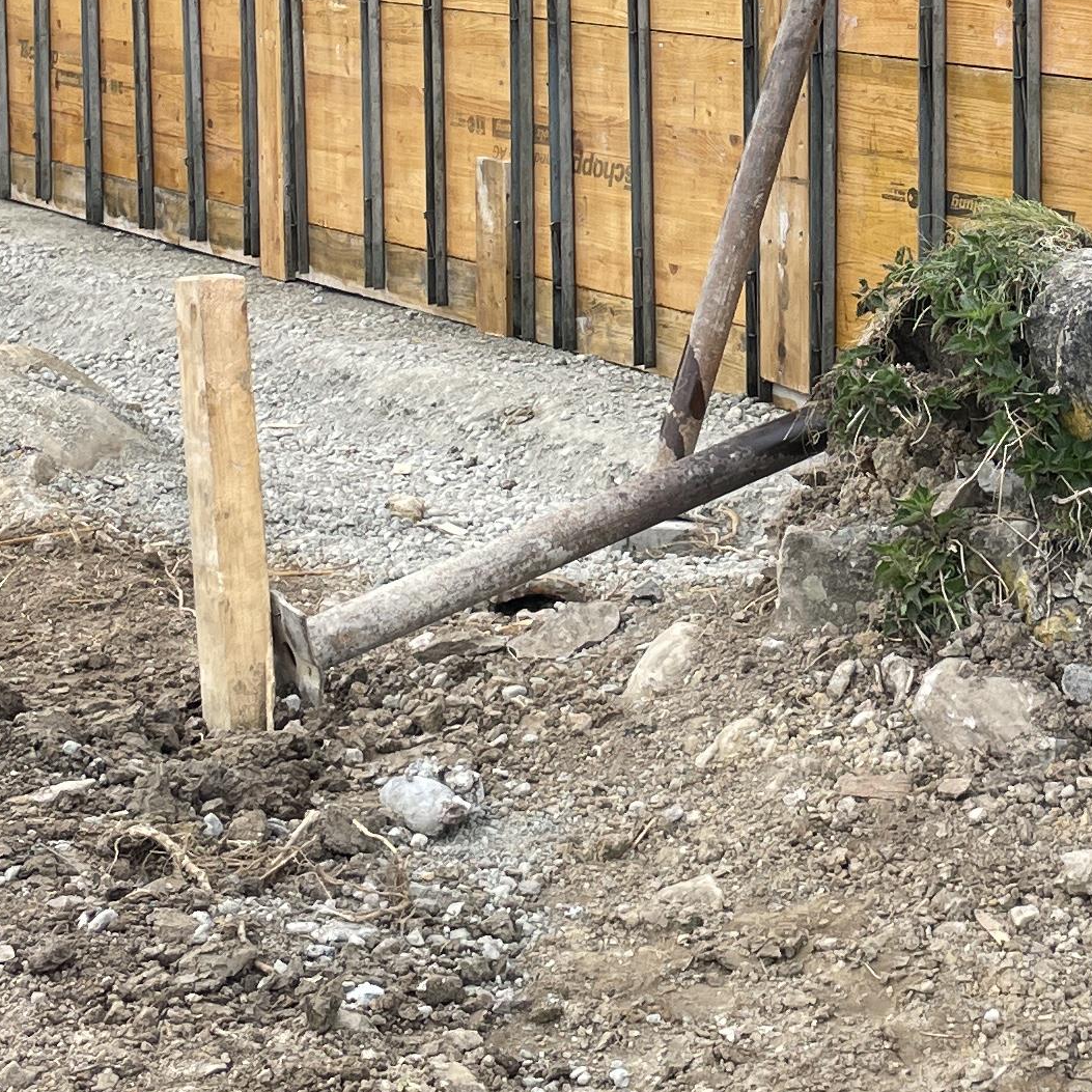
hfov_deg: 19.5
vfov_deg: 19.2
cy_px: 28
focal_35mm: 88
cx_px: 915
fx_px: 3141
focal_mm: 4.2
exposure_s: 1/759
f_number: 1.6
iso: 32
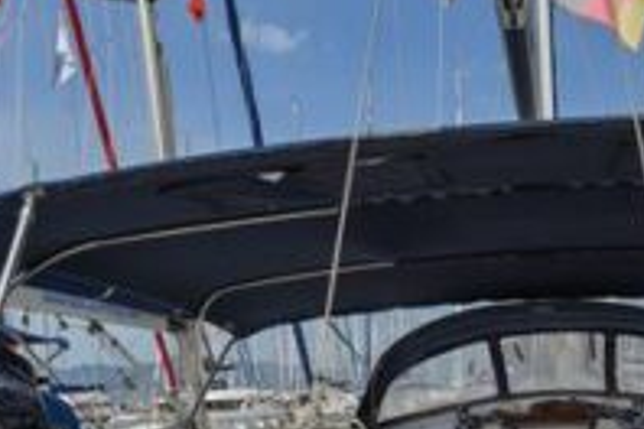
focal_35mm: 43
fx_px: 769
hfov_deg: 43.0
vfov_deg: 27.0
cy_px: 533
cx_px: 530
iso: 200
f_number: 11
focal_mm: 17
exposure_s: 1/500
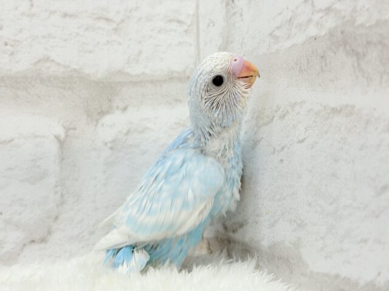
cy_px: 146
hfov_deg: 36.8
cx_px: 194
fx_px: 584
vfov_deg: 28.0
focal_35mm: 52
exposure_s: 1/100
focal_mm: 5.96
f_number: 1.6
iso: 64
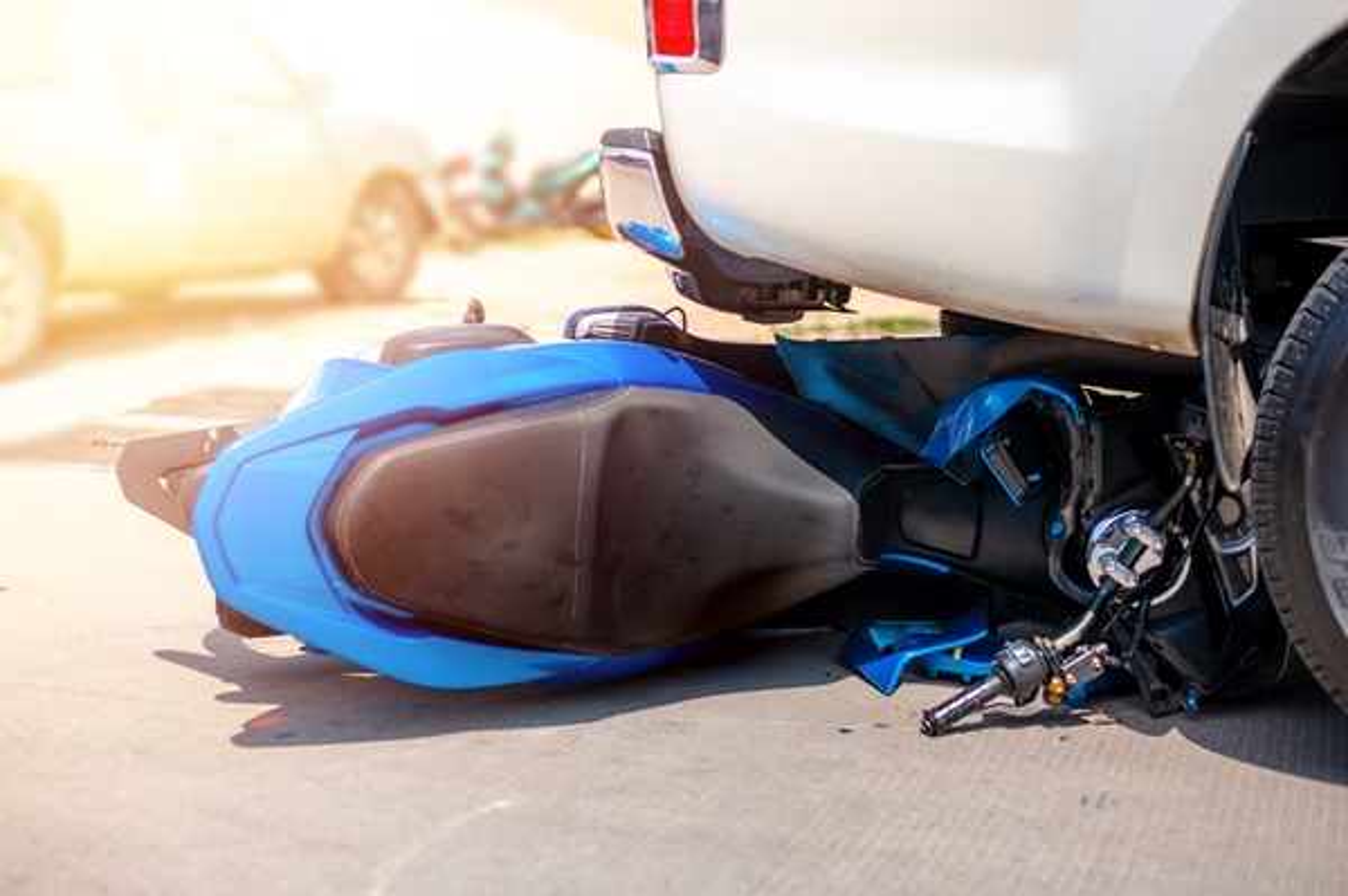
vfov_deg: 26.9
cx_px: 674
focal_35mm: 50
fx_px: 1871
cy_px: 448
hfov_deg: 39.6
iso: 100
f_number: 2.8
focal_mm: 50
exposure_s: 1/3200
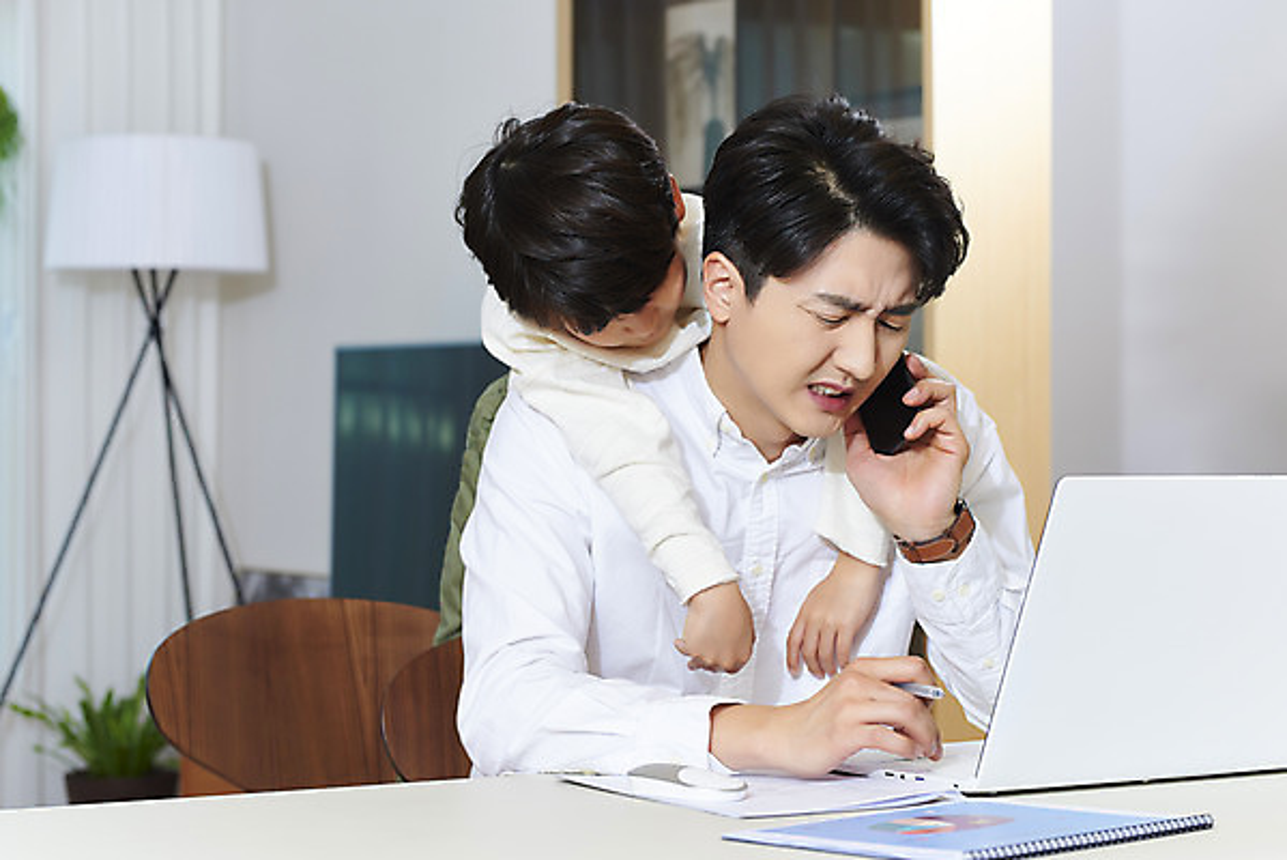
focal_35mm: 85
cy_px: 430
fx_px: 3040
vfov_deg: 16.1
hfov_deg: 23.9
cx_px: 644
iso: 200
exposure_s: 1/80
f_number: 5.6
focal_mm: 85
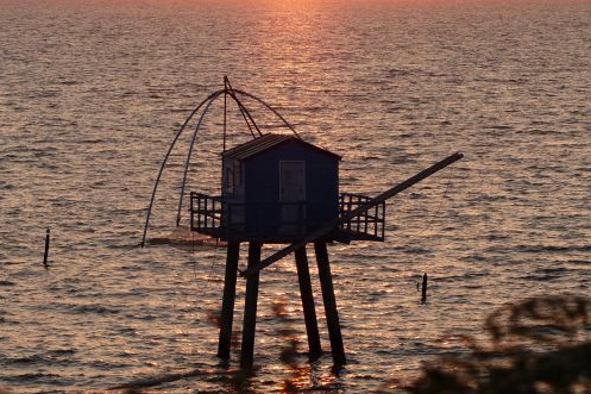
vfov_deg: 5.6
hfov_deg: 8.3
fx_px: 4053
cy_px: 195
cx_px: 296
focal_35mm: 247
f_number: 4
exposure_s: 1/500
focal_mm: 42.5
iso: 100
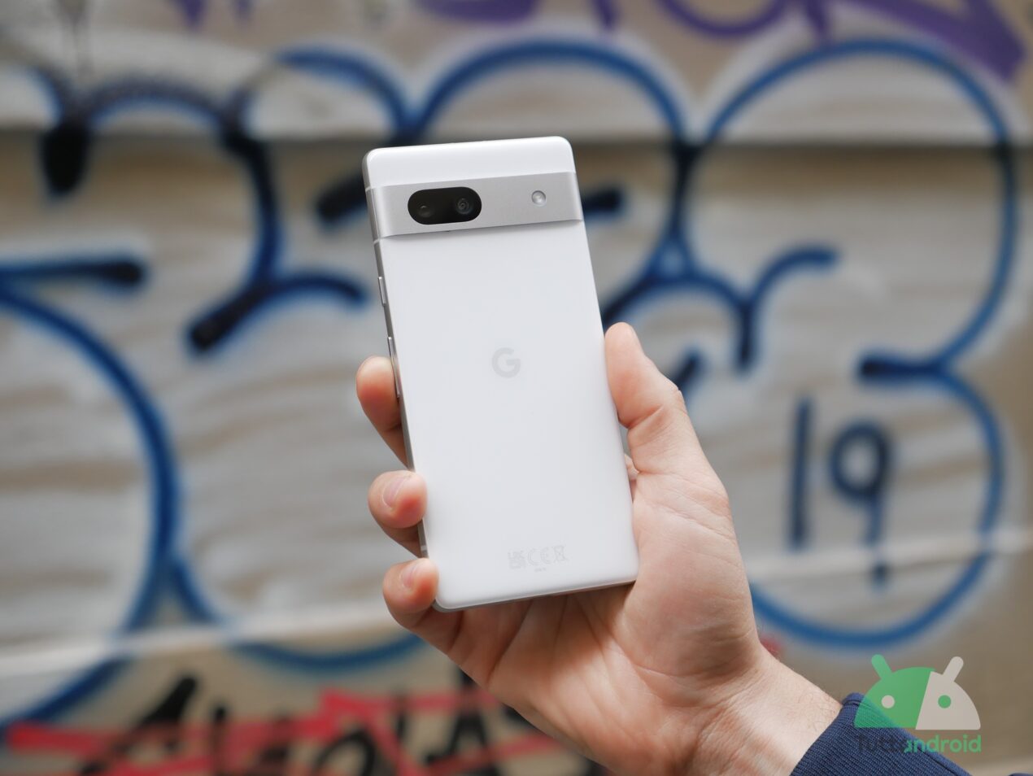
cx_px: 516
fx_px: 1851
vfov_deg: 23.7
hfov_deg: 31.2
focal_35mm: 62
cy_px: 388
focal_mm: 31
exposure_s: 1/320
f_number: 2.8
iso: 400
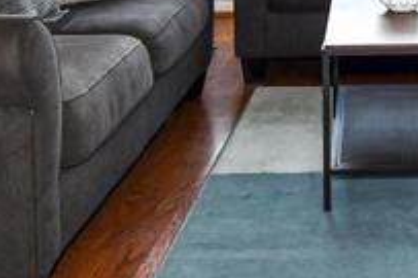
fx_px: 1056
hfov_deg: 22.3
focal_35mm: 91
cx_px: 286
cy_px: -120
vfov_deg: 14.2
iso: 200
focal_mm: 12
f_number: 4.5
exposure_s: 1/80
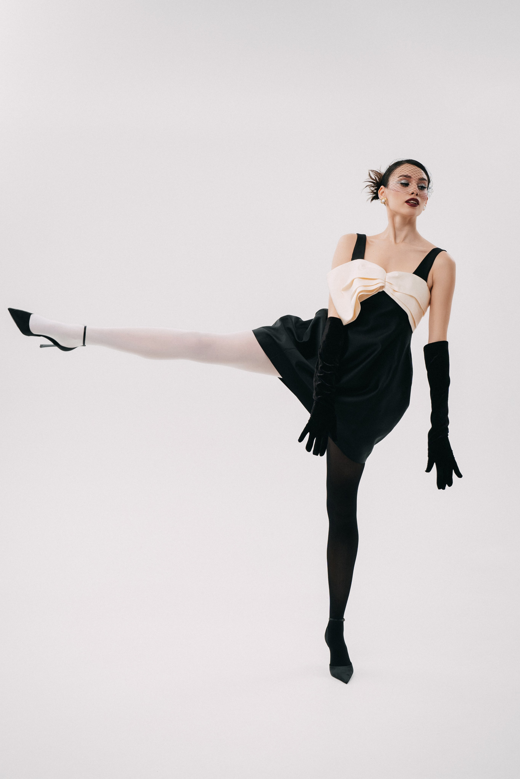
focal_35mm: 54
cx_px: 260
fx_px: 1170
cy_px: 390
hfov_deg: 25.1
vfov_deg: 36.9
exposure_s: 1/100
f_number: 7.1
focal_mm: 36
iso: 125
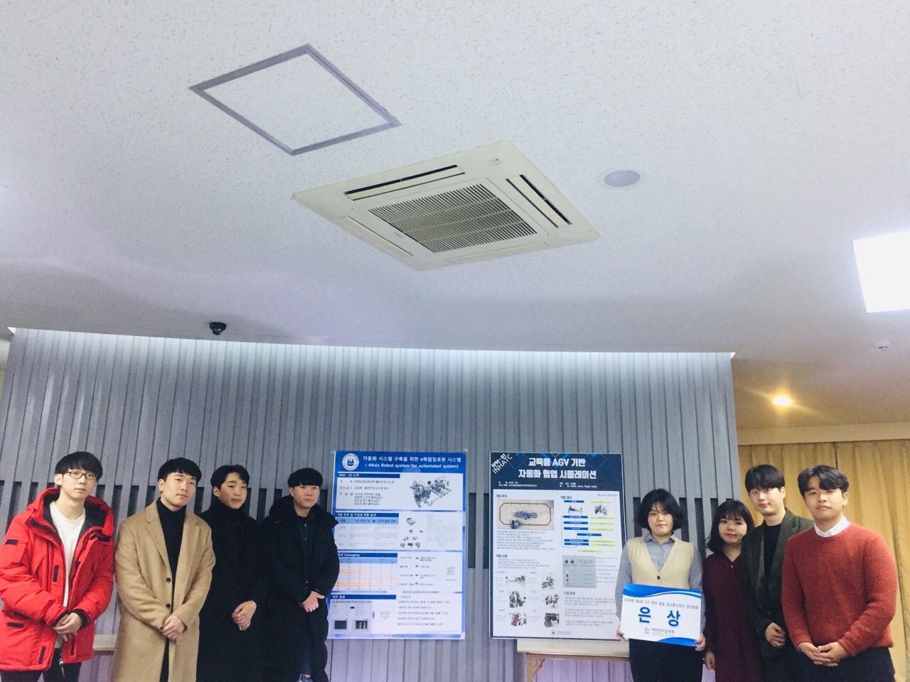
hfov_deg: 61.7
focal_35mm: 29
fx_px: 762
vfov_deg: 48.2
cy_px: 341
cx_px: 455
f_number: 2.2
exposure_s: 1/30
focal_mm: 4.15
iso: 100
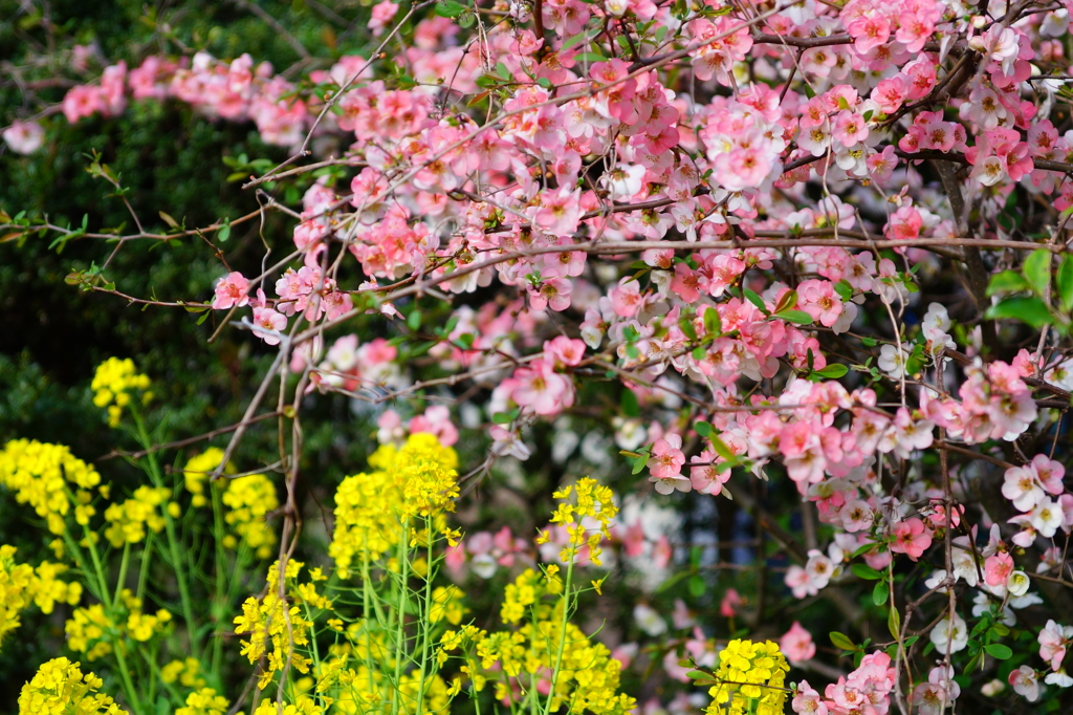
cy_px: 358
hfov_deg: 19.5
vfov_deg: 13.0
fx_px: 3128
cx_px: 536
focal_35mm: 105
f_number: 2.8
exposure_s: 1/1600
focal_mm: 70
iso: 400
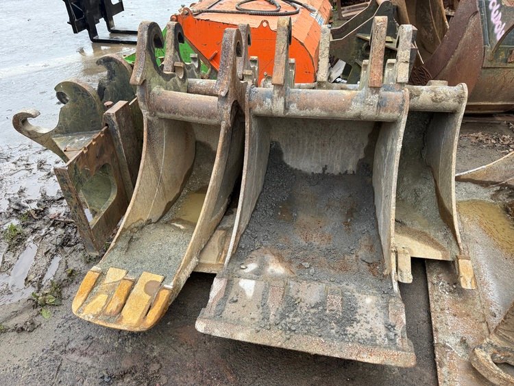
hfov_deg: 71.6
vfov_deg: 56.8
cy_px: 193
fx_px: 356
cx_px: 257
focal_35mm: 24
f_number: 1.78
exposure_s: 1/107
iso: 200
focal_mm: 6.76
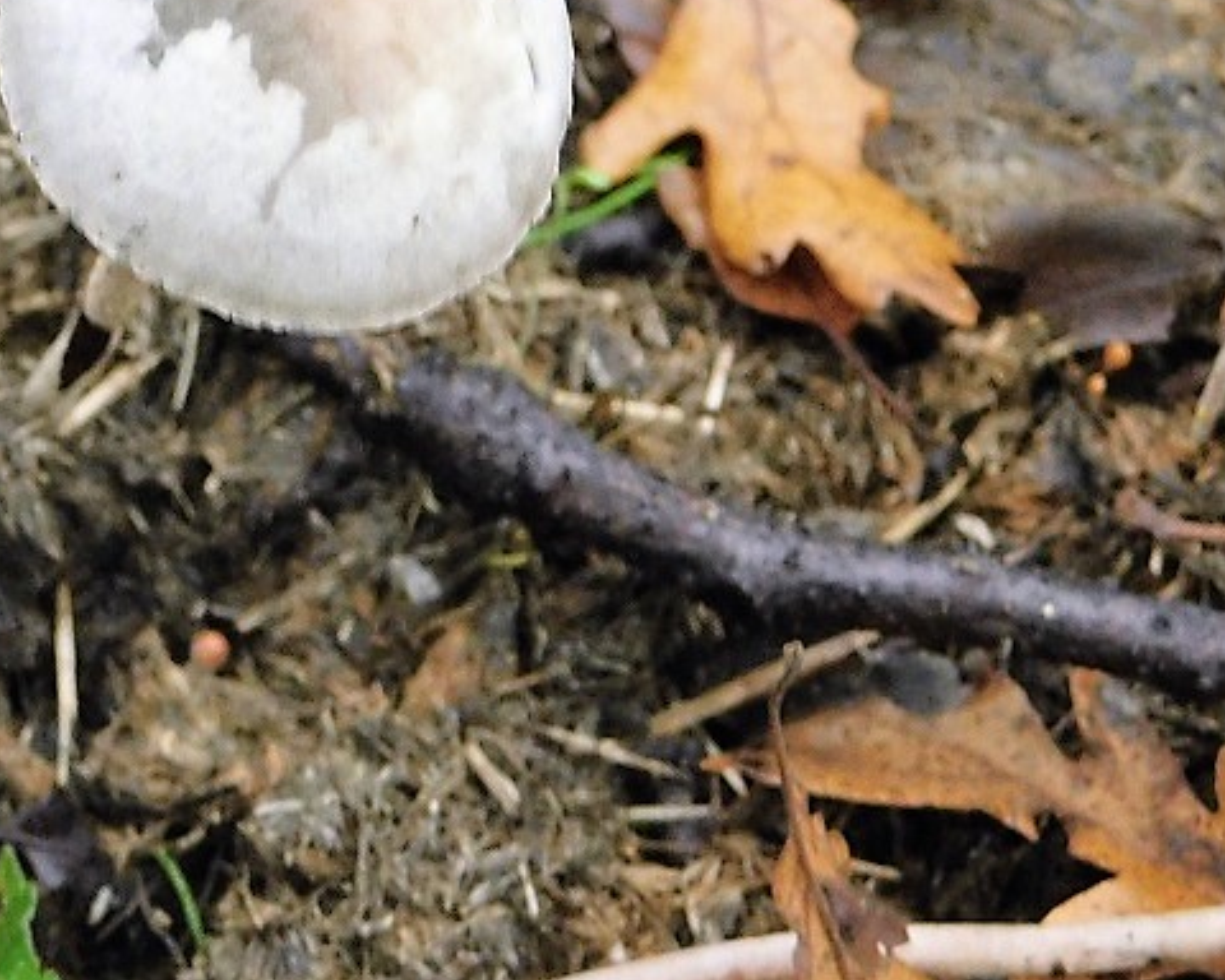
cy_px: 278
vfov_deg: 9.6
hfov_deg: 11.9
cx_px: 253
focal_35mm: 161
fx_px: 5837
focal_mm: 17.6
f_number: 4.6
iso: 800
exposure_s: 1/20
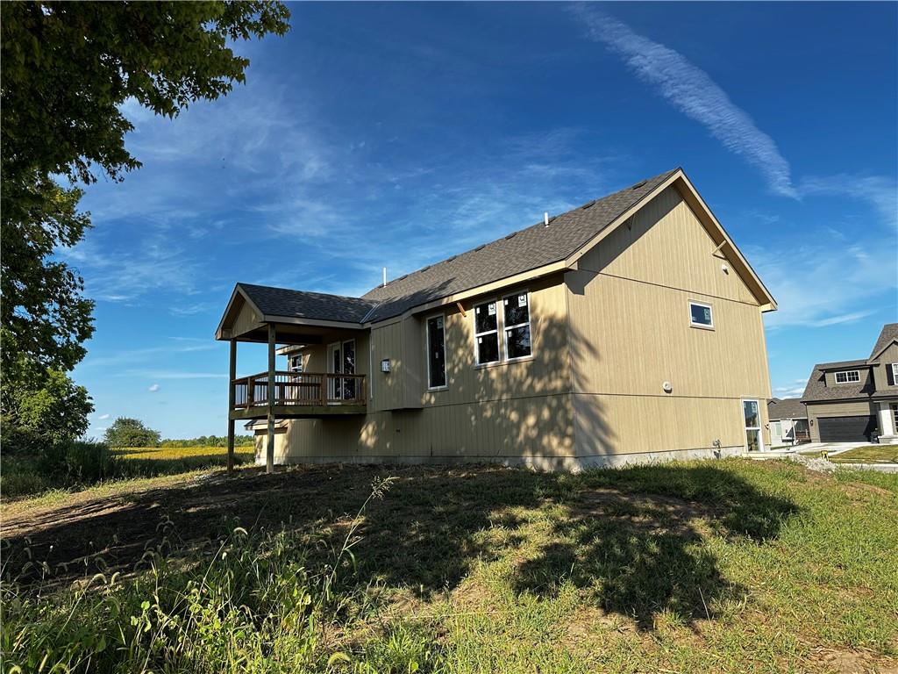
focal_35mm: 24
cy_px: 337
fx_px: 623
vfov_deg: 56.8
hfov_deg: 71.6
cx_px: 449
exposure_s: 1/1304
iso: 80
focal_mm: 6.86
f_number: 1.78
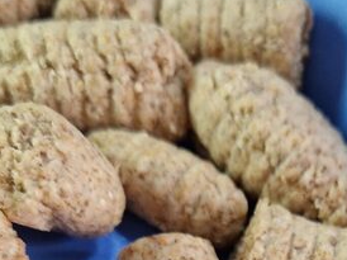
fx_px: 861
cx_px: 276
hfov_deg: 22.5
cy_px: 415
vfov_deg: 15.5
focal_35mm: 86
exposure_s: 1/100
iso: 200
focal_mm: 5.4
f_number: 1.8
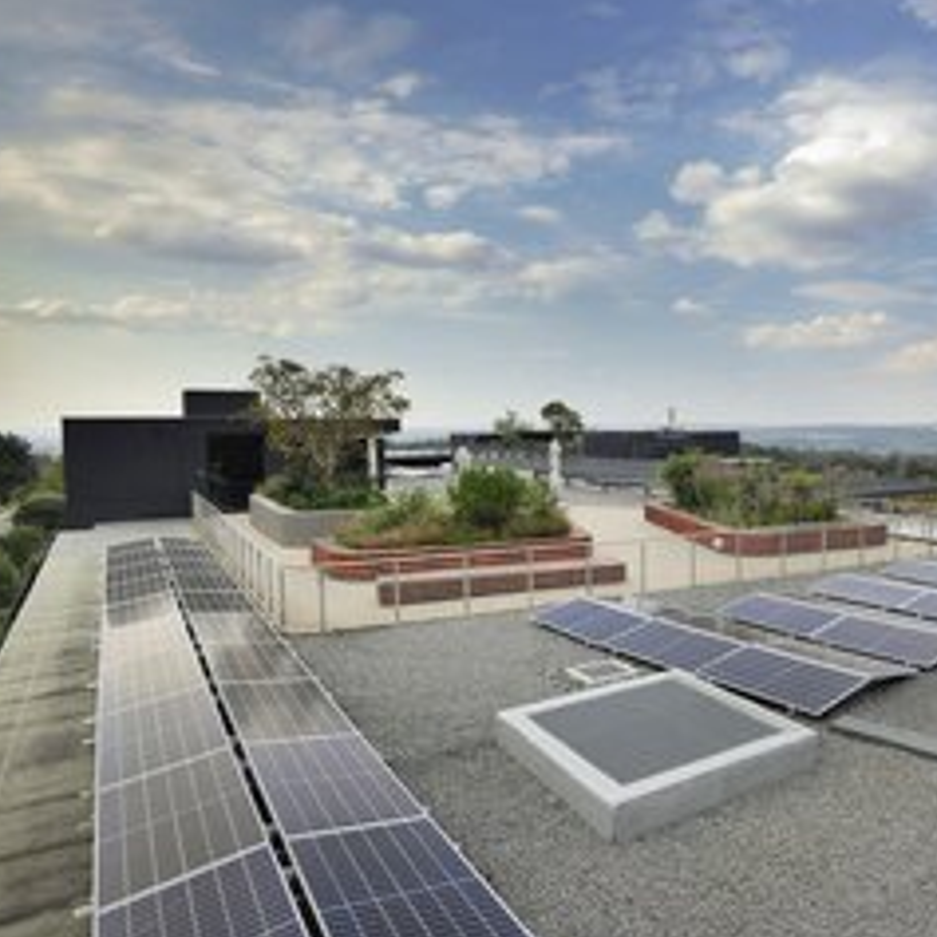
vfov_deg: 67.2
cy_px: 484
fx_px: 704
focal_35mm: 23
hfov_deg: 62.5
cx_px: 727
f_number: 10
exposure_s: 1/80
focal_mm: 16
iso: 250
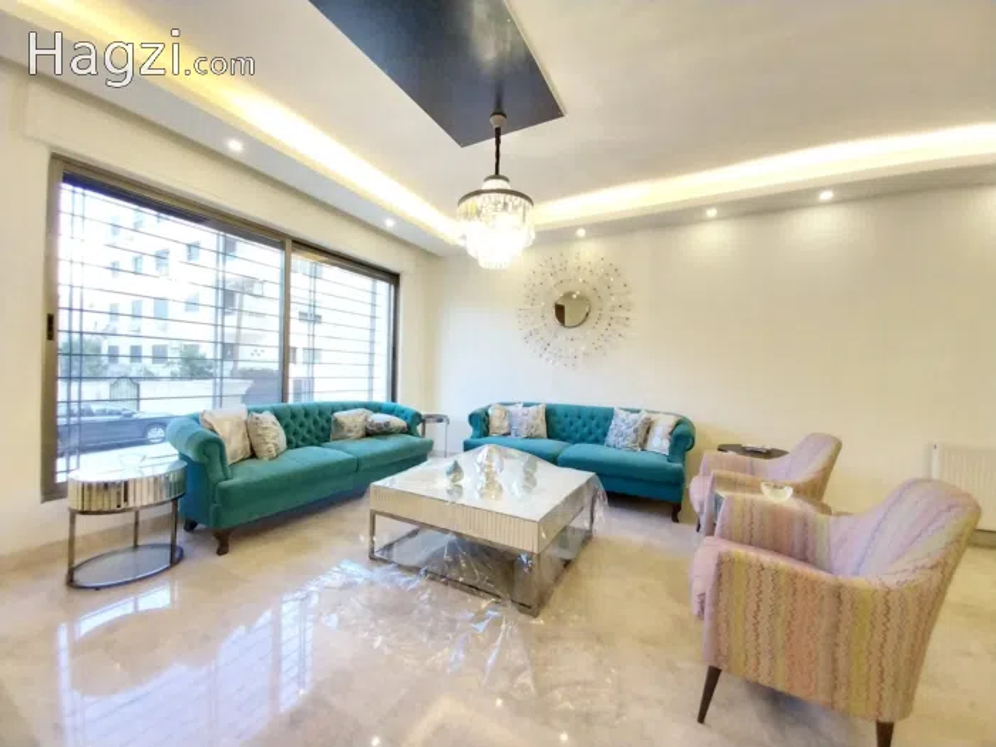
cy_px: 374
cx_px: 498
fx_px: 374
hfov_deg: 106.2
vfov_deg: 89.9
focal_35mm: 13
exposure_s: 1/33
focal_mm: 1.3
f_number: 2.2
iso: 200
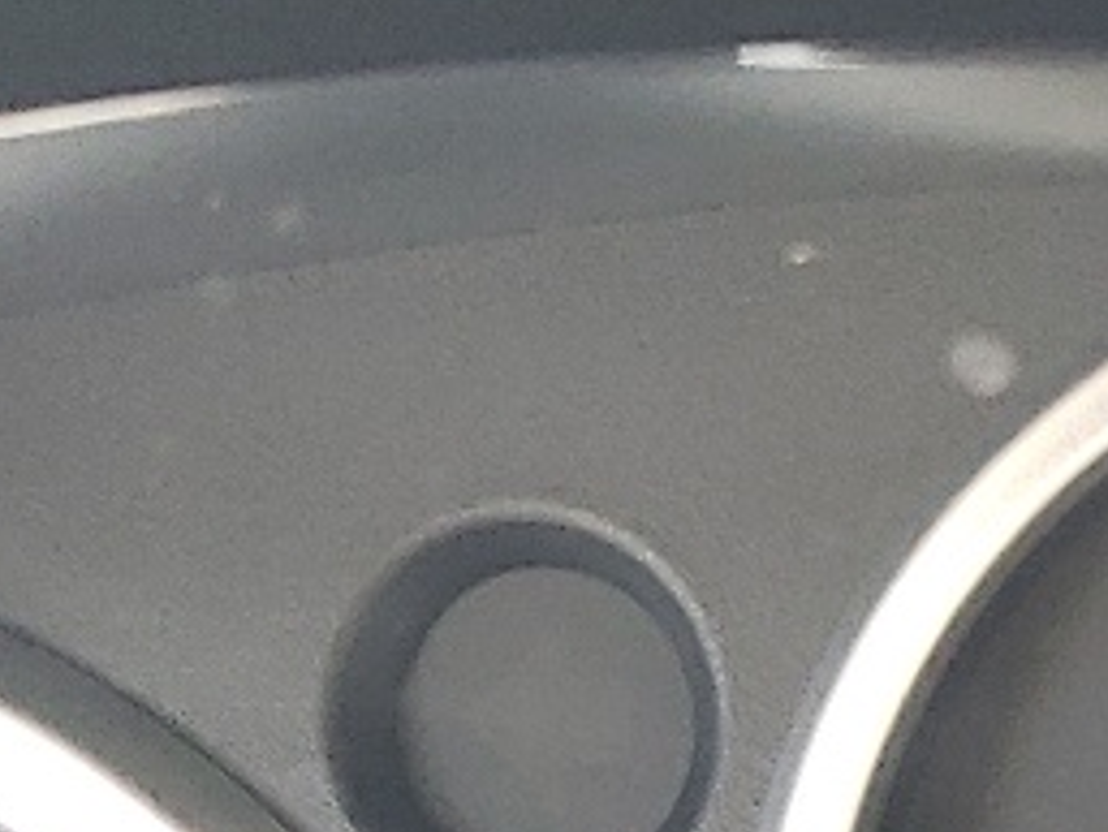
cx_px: 1737
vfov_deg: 8.2
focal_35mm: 162
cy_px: 2168
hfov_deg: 11.6
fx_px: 5188
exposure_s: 1/60.2
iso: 112
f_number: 1.5
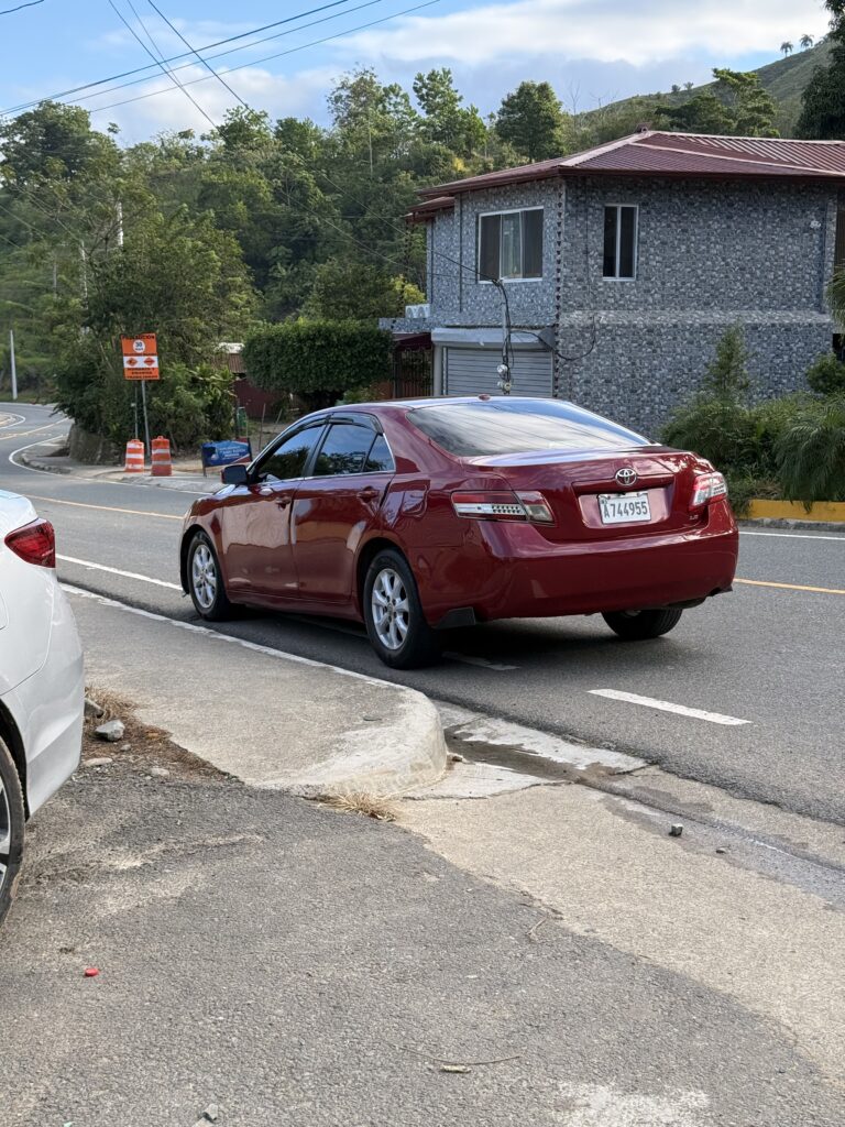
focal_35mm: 48
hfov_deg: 30.3
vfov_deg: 39.7
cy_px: 564
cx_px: 422
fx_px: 1562
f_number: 1.78
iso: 100
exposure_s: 1/1285
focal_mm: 6.76
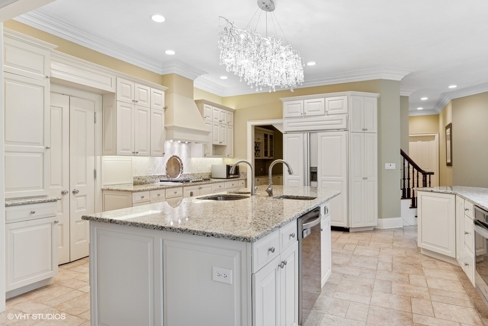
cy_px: 163
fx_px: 285
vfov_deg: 59.5
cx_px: 244
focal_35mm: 21
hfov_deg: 81.2
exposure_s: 1/8
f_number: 8
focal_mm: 14
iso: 200
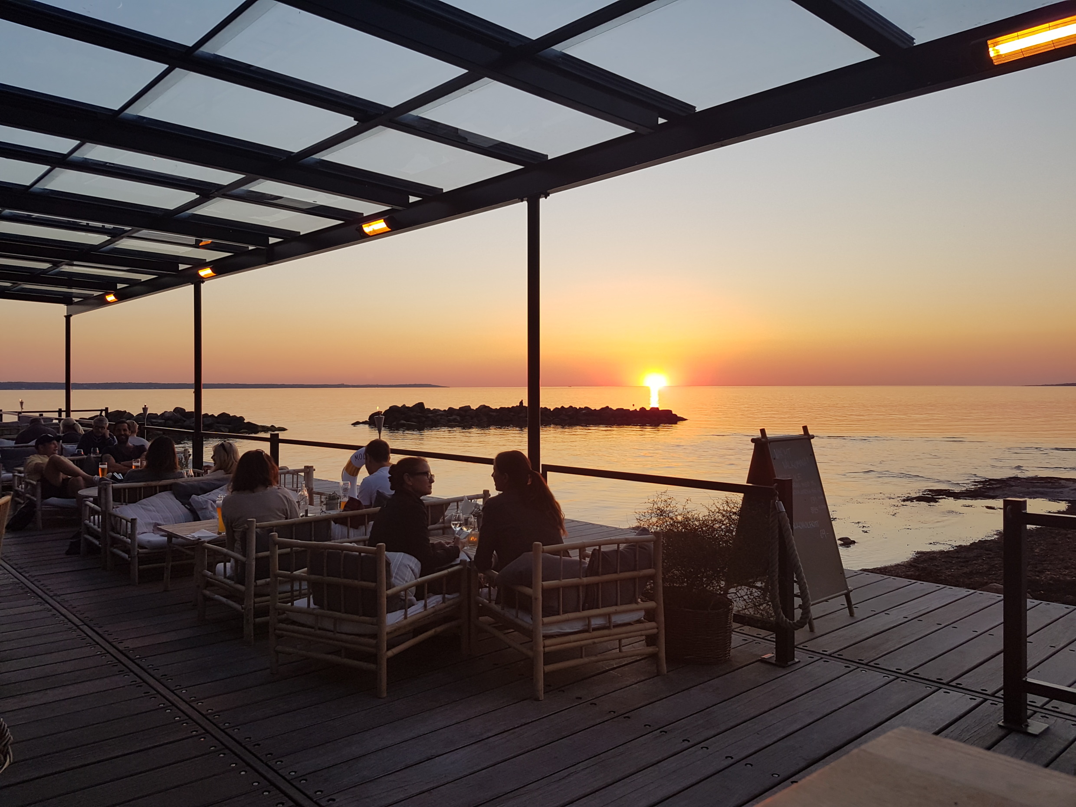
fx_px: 808
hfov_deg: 67.3
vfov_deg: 53.1
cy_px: 404
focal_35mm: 26
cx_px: 538
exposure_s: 1/355
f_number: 1.7
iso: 40
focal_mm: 4.2
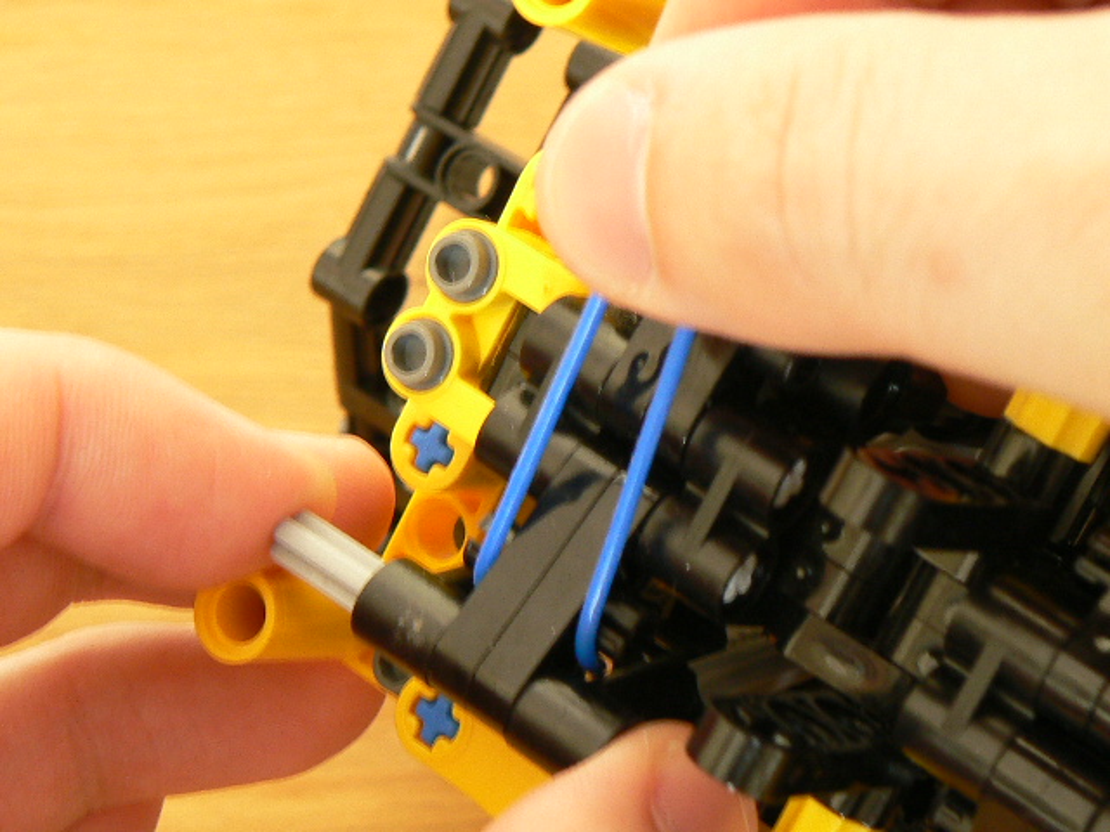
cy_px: 416
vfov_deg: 15.9
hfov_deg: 21.1
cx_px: 555
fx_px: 2982
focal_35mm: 93
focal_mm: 11.4
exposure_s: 1.3
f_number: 4
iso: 100
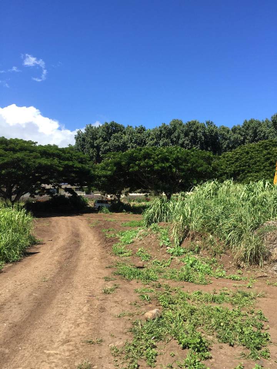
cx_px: 138
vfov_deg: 61.7
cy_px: 184
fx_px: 309
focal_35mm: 29
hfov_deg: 48.2
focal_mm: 4.15
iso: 32
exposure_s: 1/1236
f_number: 2.2
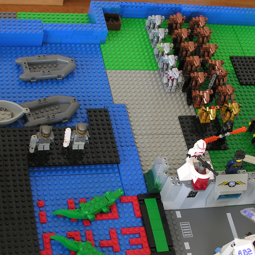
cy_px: 170
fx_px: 617
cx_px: 125
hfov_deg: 23.4
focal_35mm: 74
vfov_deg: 23.3
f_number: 2.8
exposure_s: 1/6.8
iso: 50
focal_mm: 8.9
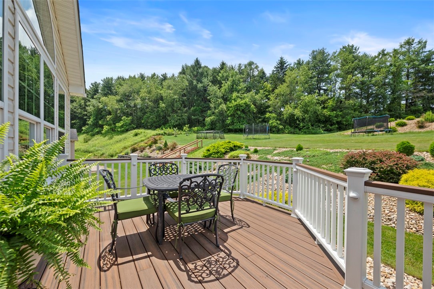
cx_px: 217
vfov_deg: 81.2
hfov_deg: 104.2
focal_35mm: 14
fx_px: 169
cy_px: 144
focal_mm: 14
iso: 400
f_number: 8
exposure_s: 1/400
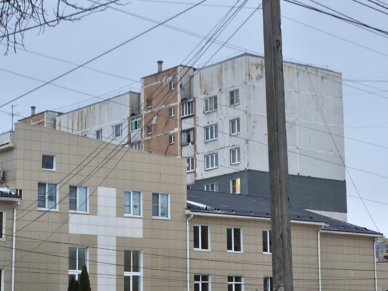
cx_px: 194
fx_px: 1121
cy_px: 146
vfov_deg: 14.8
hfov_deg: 19.6
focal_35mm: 100
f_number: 1.9
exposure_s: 1/50
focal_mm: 7.1
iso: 800
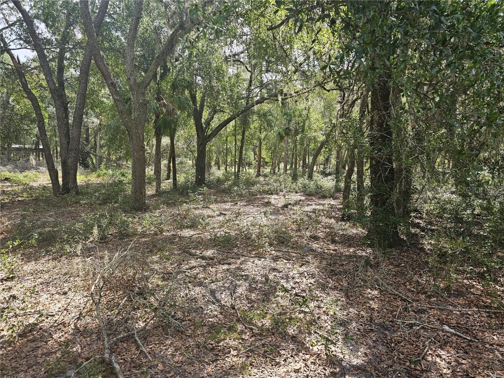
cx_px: 252
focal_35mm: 23
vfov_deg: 58.9
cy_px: 189
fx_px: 335
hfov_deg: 73.9
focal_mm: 6.3
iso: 20
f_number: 1.7
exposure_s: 1/180
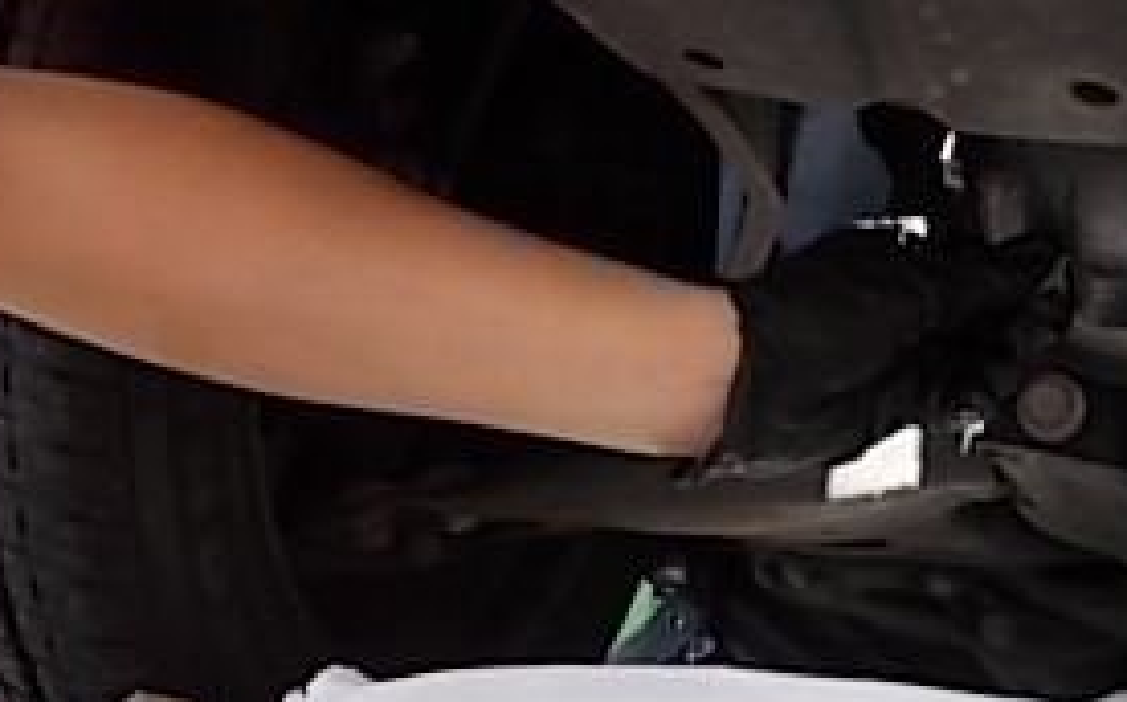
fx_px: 1964
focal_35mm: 64
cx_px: 723
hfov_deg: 31.8
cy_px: 686
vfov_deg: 19.7
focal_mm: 4.6
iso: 80
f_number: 3.2
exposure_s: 1/80
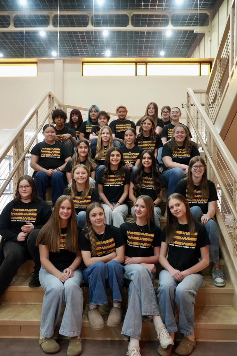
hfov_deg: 43.6
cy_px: 178
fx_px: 296
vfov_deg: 61.9
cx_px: 118
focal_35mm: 30
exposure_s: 1/160
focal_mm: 30
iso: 10000
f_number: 4
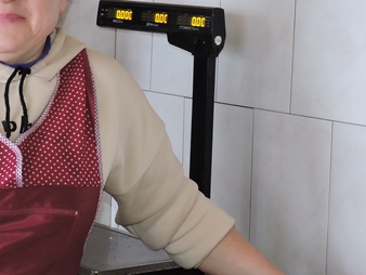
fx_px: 1375
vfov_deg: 11.4
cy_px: 129
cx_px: 135
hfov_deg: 15.1
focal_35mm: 130
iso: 400
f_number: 3.7
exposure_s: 1/40
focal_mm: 9.8
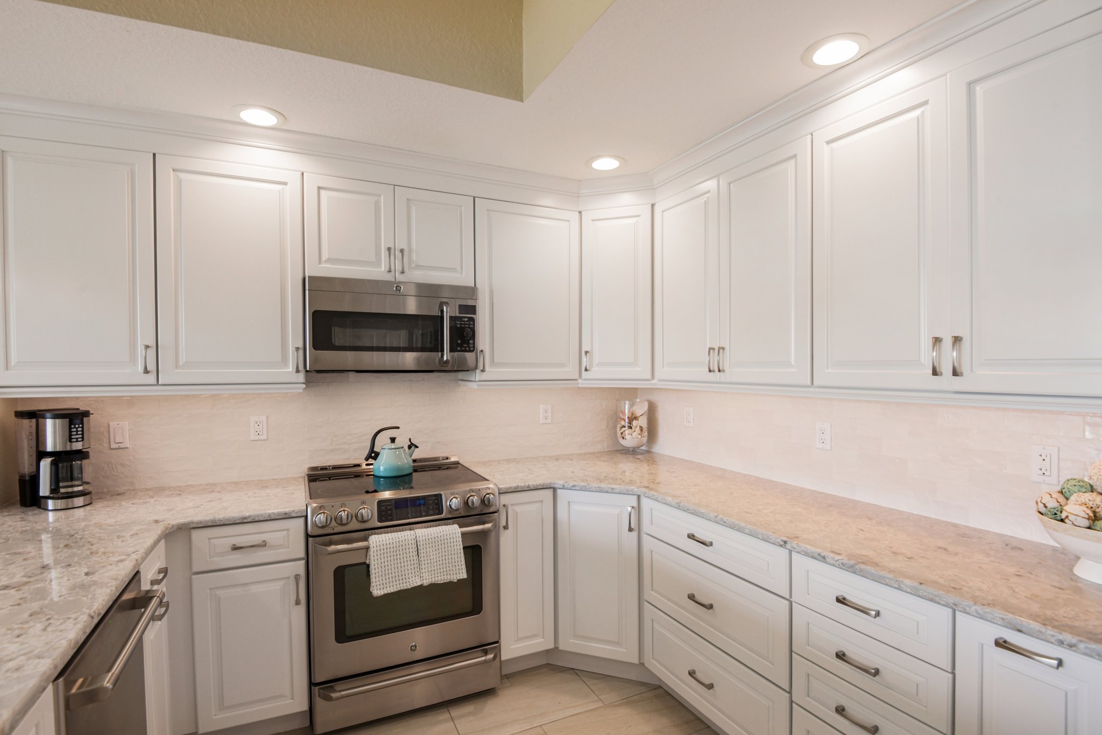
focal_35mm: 17
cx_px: 551
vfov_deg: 70.4
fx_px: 520
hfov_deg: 93.3
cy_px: 368
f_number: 8
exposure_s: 1/50
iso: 400
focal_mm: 17
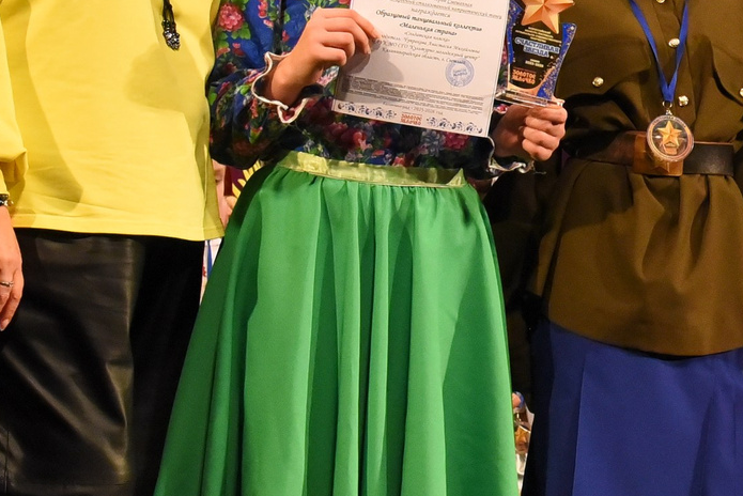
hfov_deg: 14.8
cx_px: 1096
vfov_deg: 10.6
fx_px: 2663
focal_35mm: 129
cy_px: 168
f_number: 6.3
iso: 5000
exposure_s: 1/320
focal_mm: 35
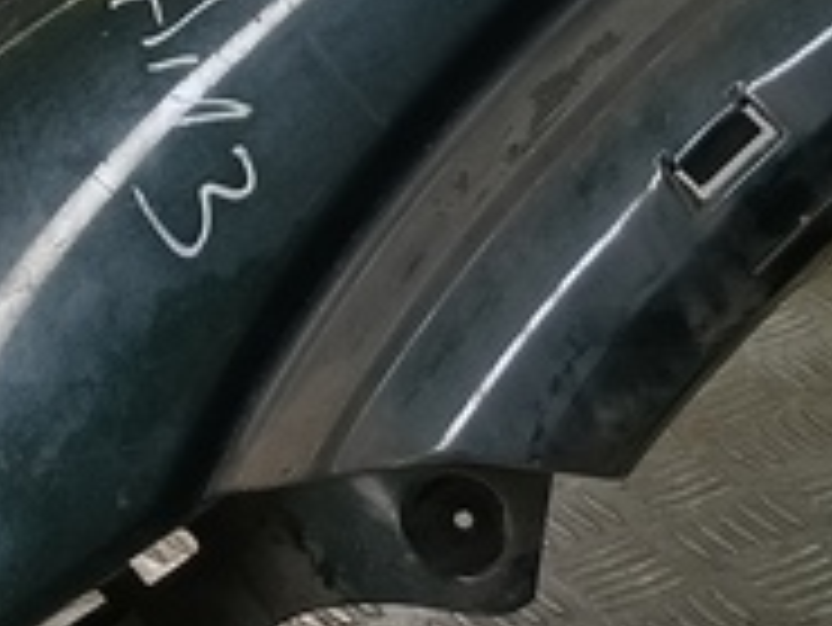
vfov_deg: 11.2
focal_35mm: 127
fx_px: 3054
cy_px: -320
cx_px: 1668
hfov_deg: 13.3
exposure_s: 1/50
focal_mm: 4.11
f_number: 1.6
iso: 123
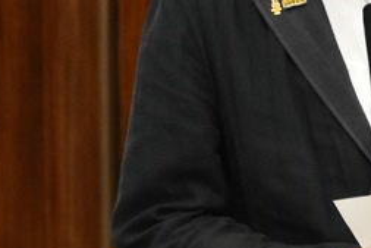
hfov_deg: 2.6
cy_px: 67
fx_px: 8135
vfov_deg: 1.7
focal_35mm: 789
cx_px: 377
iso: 2500
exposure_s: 1/160
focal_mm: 130
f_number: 6.3
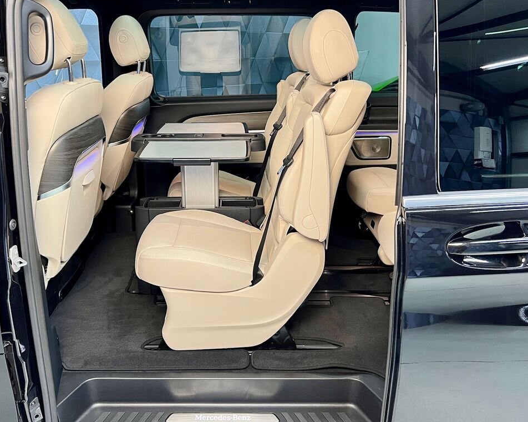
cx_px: 227
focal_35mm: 32
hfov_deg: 55.5
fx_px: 500
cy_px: 192
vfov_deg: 45.7
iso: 250
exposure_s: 1/60
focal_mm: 5.7
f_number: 1.5
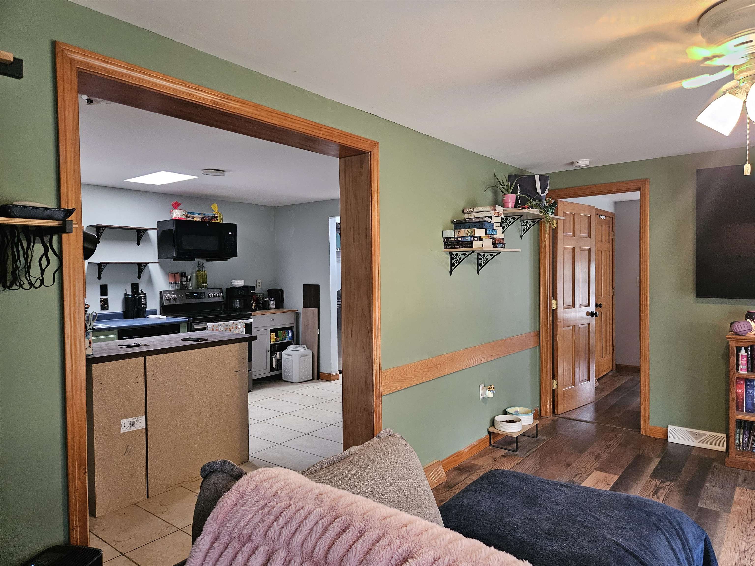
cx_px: 378
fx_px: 502
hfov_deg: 73.9
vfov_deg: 58.9
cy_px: 283
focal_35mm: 23
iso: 500
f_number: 1.8
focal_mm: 5.4
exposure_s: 1/60
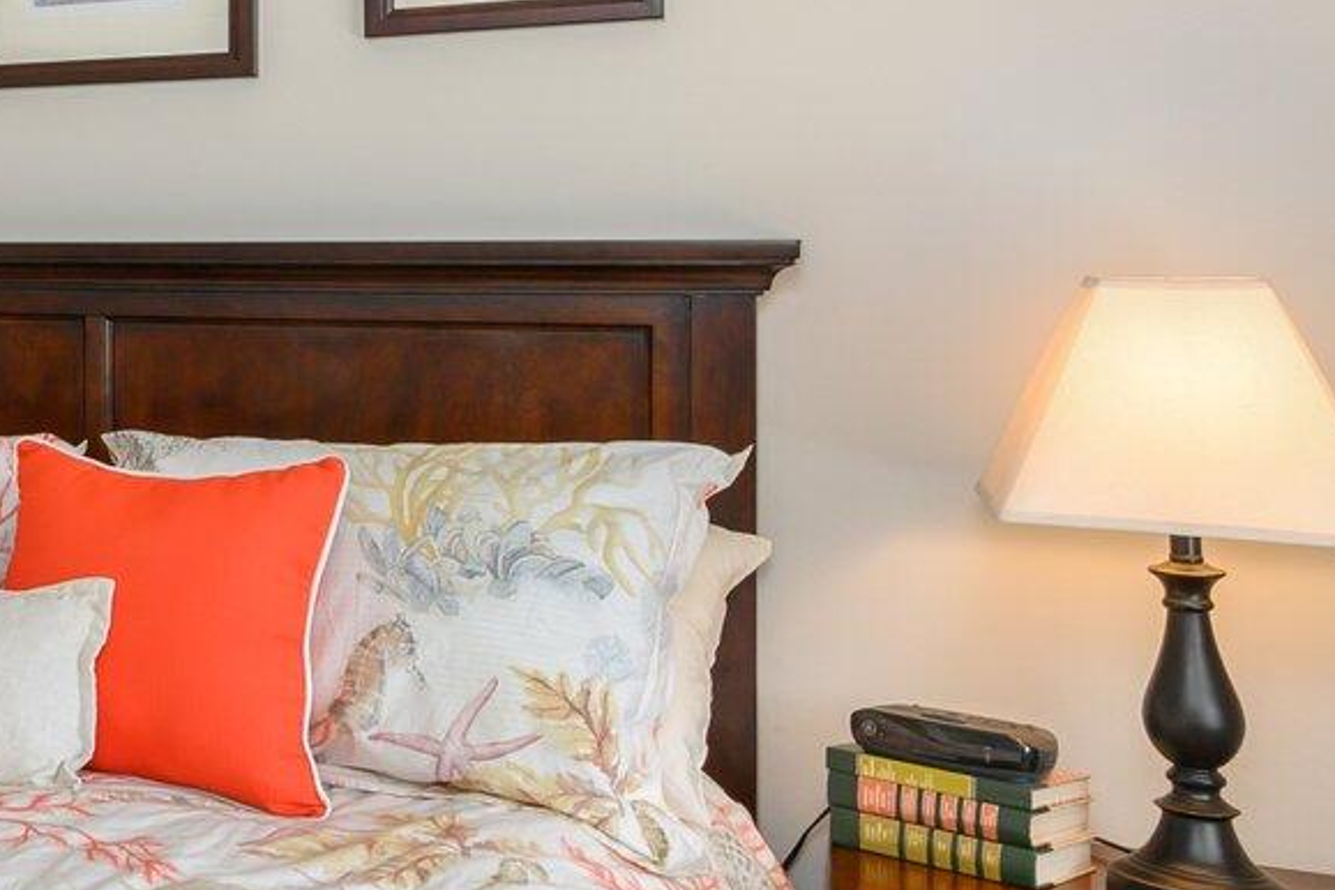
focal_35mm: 53
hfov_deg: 27.9
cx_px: -570
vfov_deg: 25.3
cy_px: 235
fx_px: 1965
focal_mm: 15
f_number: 9
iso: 250
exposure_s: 1/30
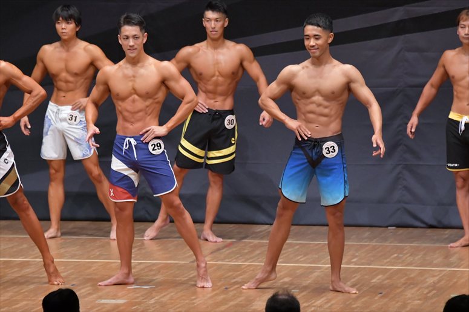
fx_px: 3711
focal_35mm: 285
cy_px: 156
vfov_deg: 4.8
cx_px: 234
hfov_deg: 7.2
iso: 6400
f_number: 5.6
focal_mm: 190
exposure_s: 1/400
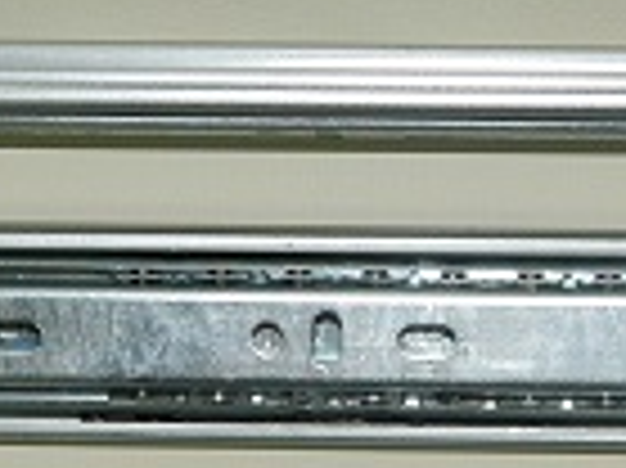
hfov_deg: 11.2
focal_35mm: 177
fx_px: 3198
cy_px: 270
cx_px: 338
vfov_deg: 8.4
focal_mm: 10.2
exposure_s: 1/50
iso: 200
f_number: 3.8
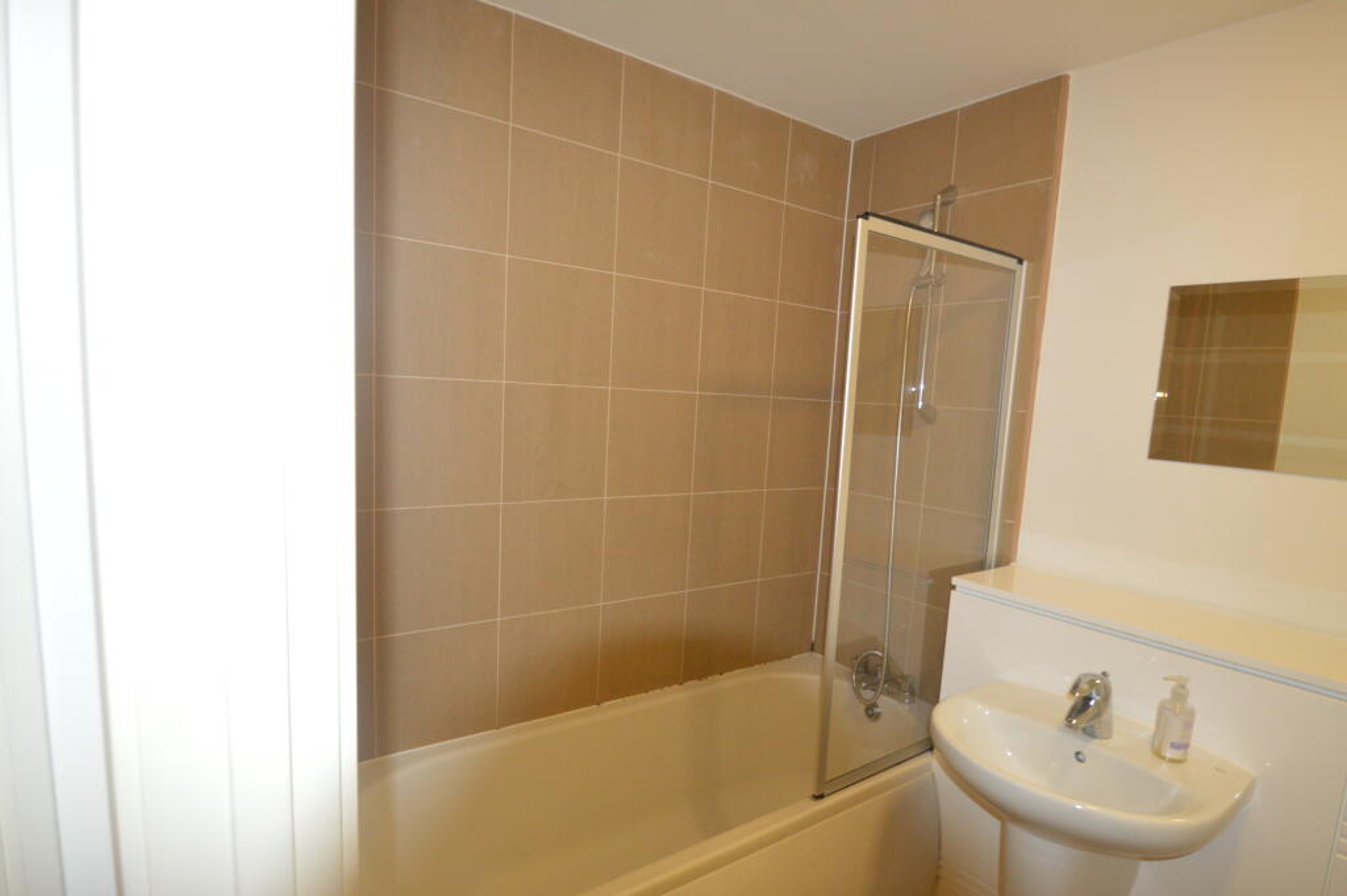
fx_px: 673
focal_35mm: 18
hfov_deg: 90.0
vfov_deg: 67.3
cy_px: 448
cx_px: 674
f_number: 3.8
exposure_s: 1/60
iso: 1400
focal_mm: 12
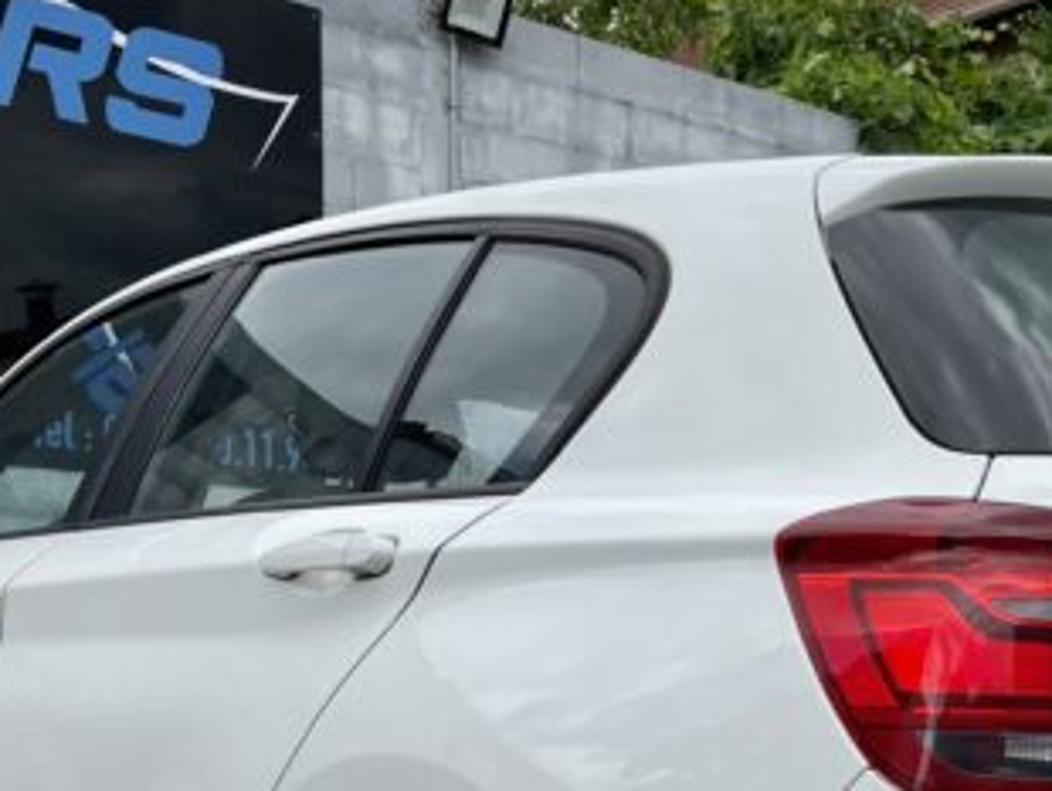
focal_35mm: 67
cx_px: 774
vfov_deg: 21.4
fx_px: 2038
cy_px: 723
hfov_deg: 28.6
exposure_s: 1/3125
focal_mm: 4.2
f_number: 1.6
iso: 32
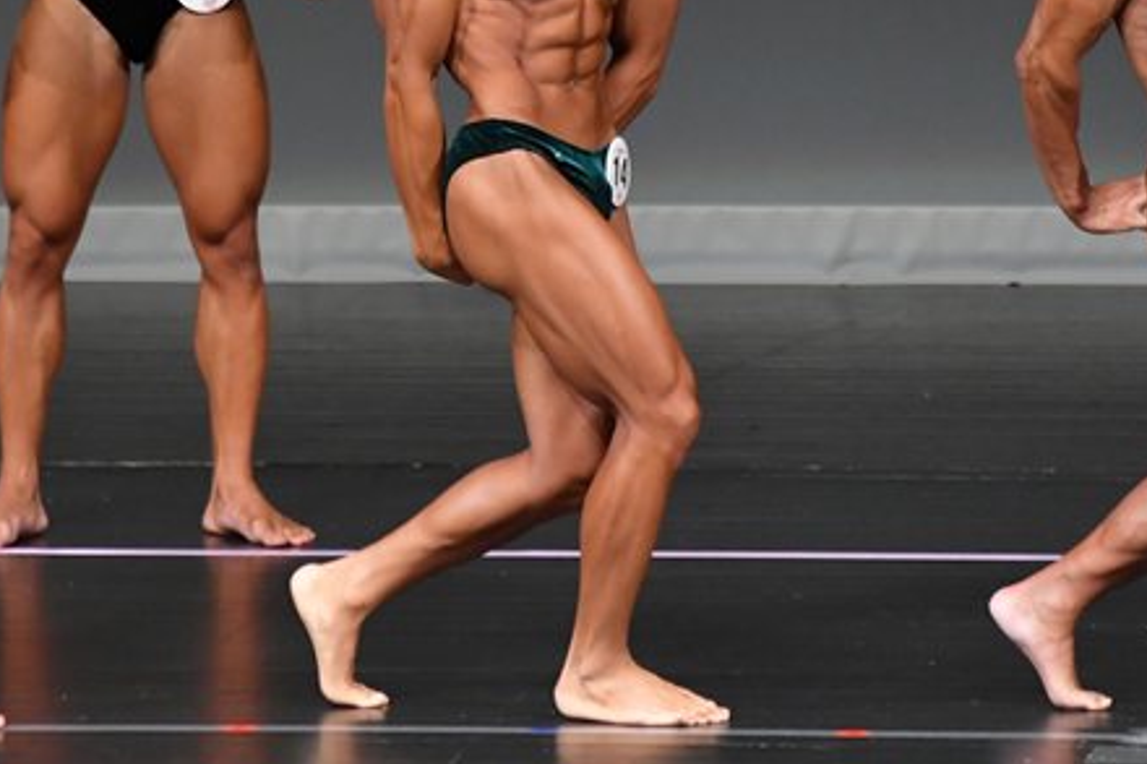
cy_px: 149
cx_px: 541
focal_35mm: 661
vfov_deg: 2.1
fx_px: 21051
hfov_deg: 3.1
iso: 4000
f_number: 5.6
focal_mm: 250
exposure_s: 1/400
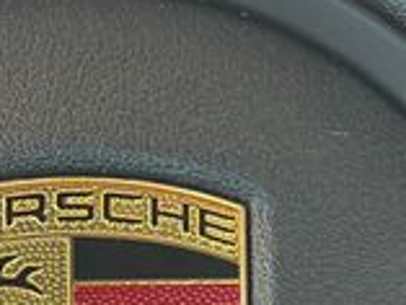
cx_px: 75
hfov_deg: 10.1
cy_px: 380
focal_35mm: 196
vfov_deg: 7.5
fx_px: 2301
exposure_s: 1/40
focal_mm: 6.86
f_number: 1.78
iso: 640
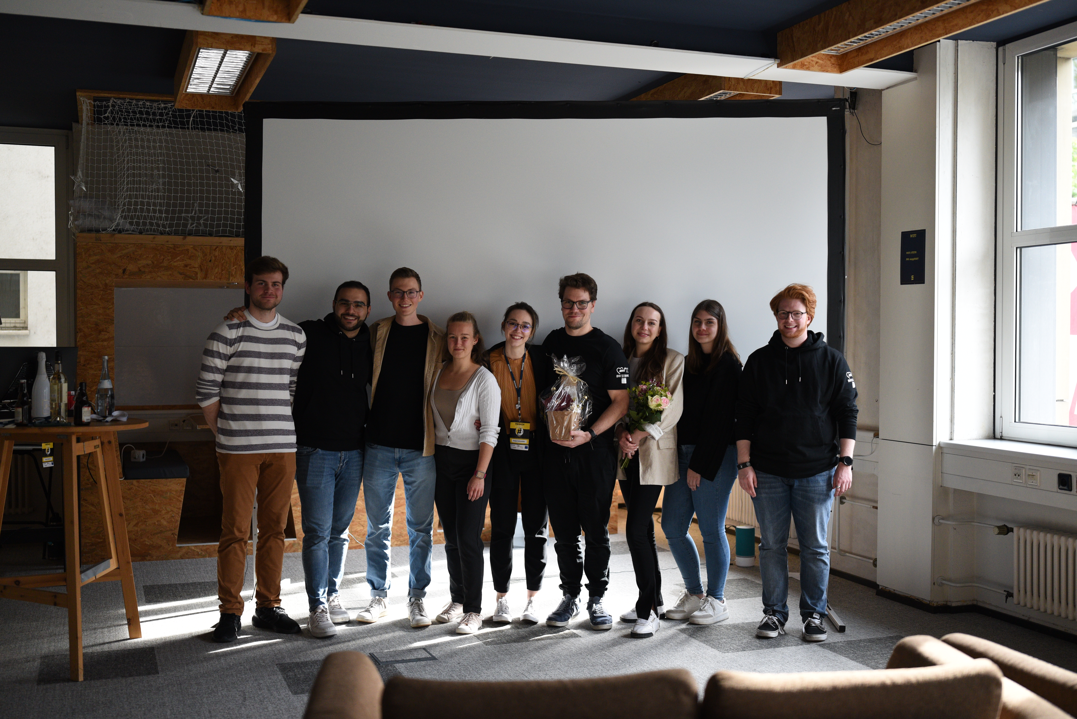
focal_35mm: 40
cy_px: 360
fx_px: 1197
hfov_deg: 48.4
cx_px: 538
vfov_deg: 33.4
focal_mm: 40
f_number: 1.4
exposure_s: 1/1250
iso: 1000
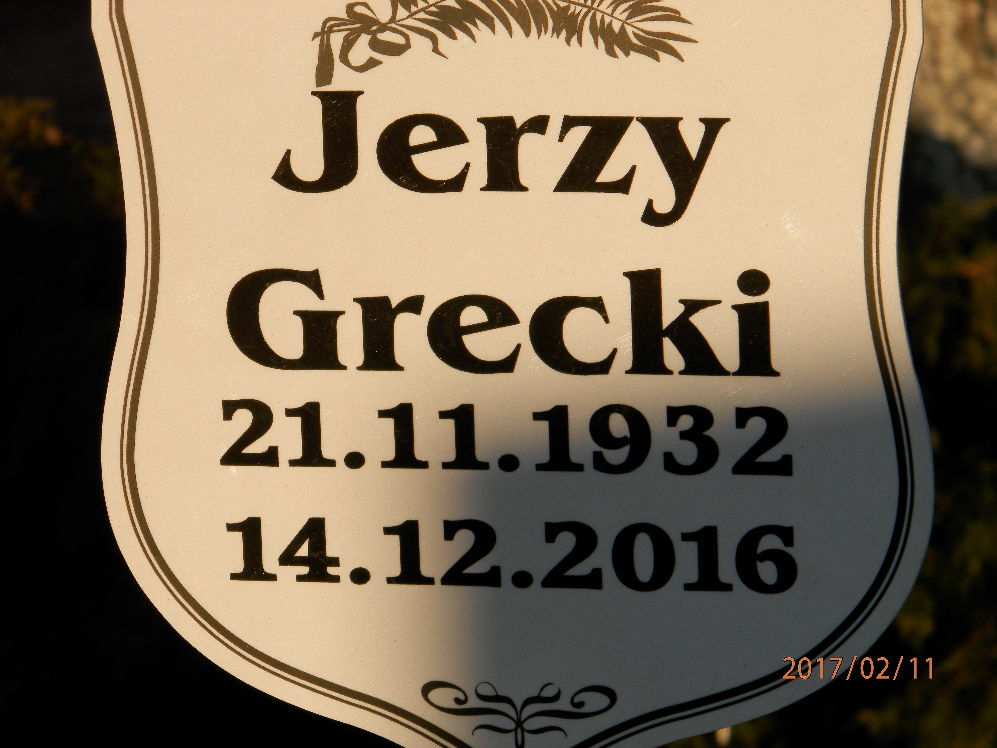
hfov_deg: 8.8
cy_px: 374
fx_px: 6452
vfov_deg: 6.6
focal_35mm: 224
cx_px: 498
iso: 80
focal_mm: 40
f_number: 5.4
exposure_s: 1/320
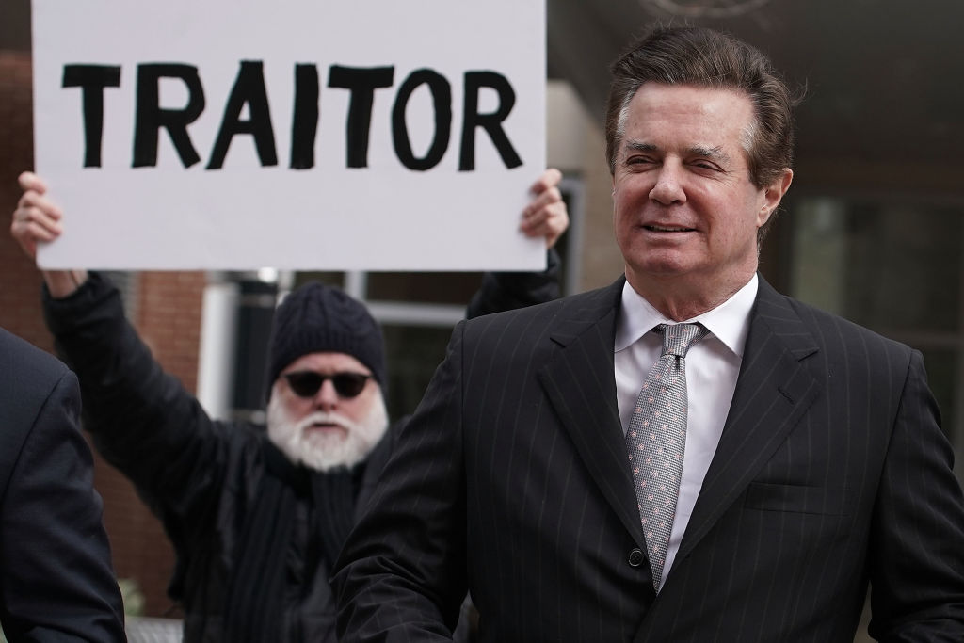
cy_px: 322
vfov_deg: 12.2
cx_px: 482
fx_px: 2999
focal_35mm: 112
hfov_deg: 18.3
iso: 400
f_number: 5.6
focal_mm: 112
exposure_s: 1/800
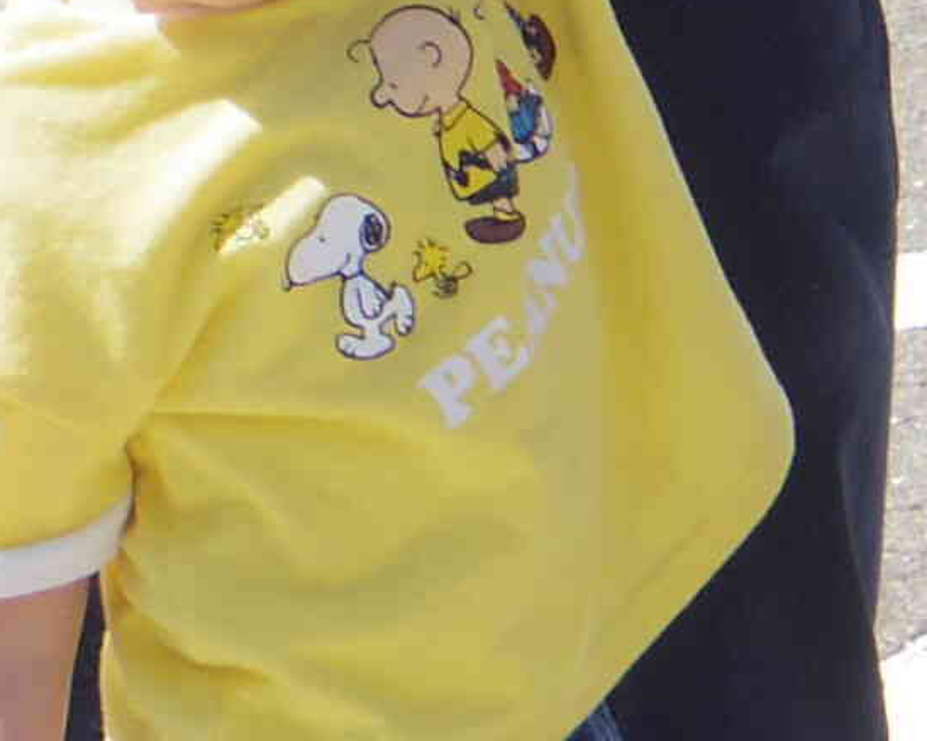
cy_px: -1185
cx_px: 1727
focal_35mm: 170
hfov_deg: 10.6
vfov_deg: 8.2
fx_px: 4662
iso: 200
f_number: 4.5
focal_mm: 6.8
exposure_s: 1/320
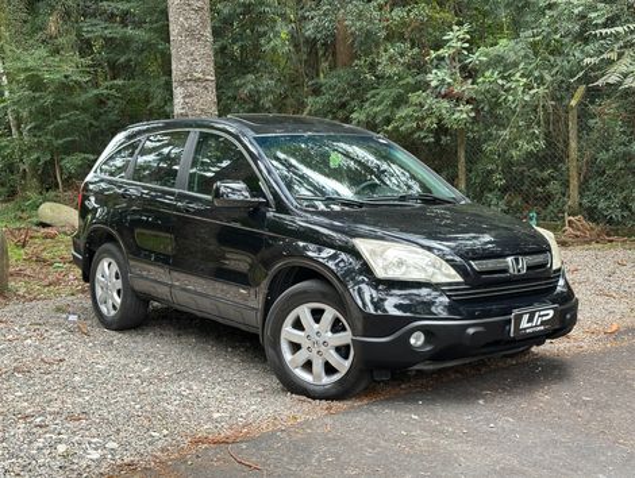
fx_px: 882
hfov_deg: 39.6
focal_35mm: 48
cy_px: 239
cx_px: 318
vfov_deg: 30.3
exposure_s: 1/231
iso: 64
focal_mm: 6.86
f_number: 1.78
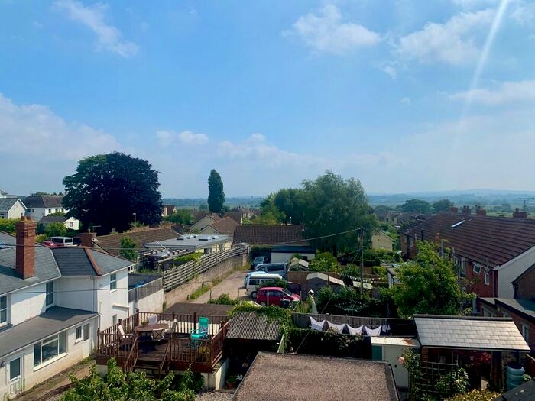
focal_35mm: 26
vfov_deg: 53.1
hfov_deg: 67.3
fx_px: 402
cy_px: 200
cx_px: 268
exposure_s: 1/5714
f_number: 1.8
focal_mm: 4.25
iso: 25
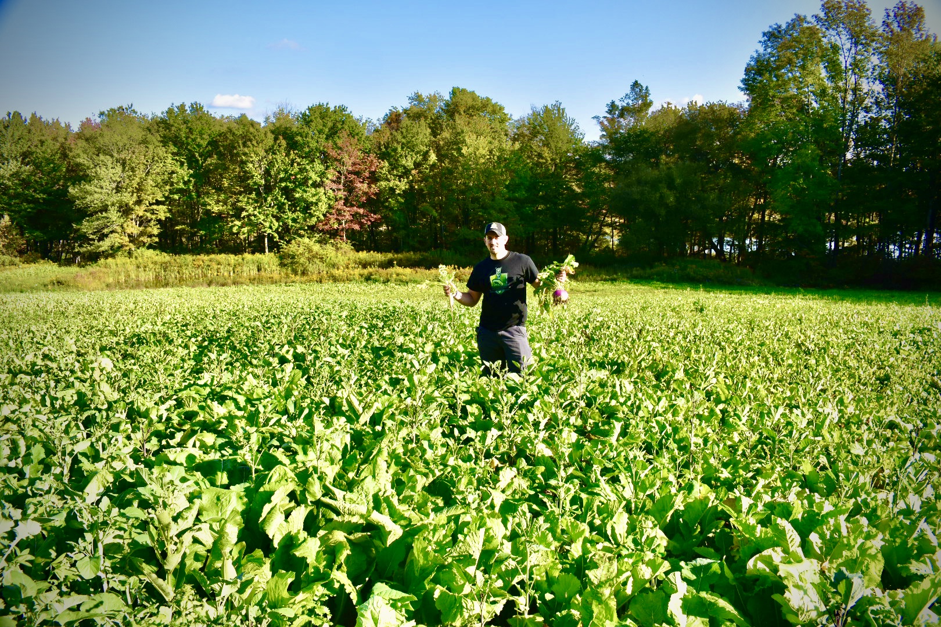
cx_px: 470
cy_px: 314
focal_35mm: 27
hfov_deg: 67.4
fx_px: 706
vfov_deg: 47.9
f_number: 10
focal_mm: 18
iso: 400
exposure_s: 1/250
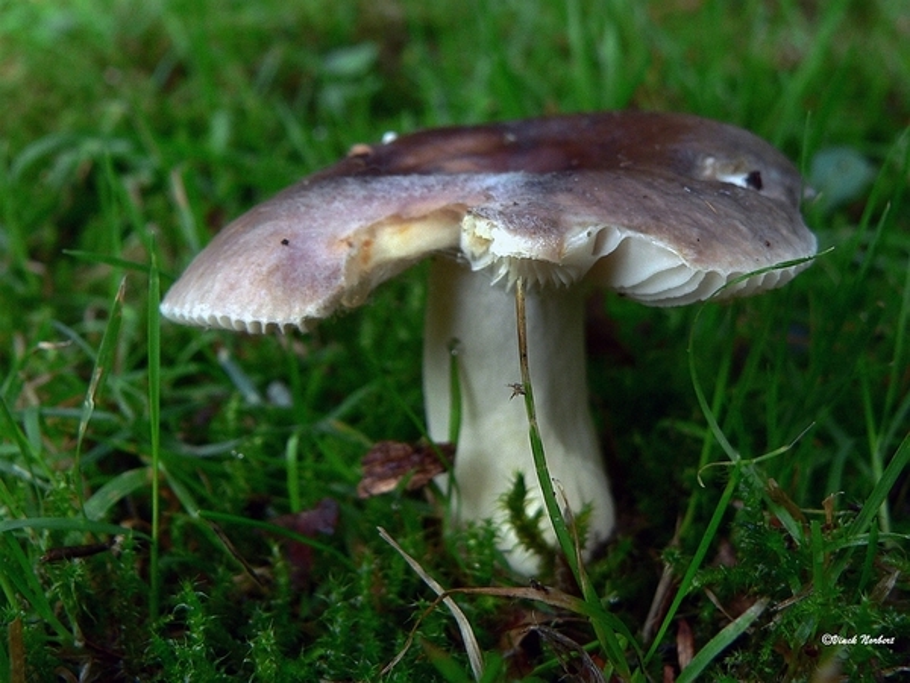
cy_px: 342
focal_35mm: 45
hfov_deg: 42.1
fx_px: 1183
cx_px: 455
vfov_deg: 32.2
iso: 100
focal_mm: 7.4
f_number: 4
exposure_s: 1/80
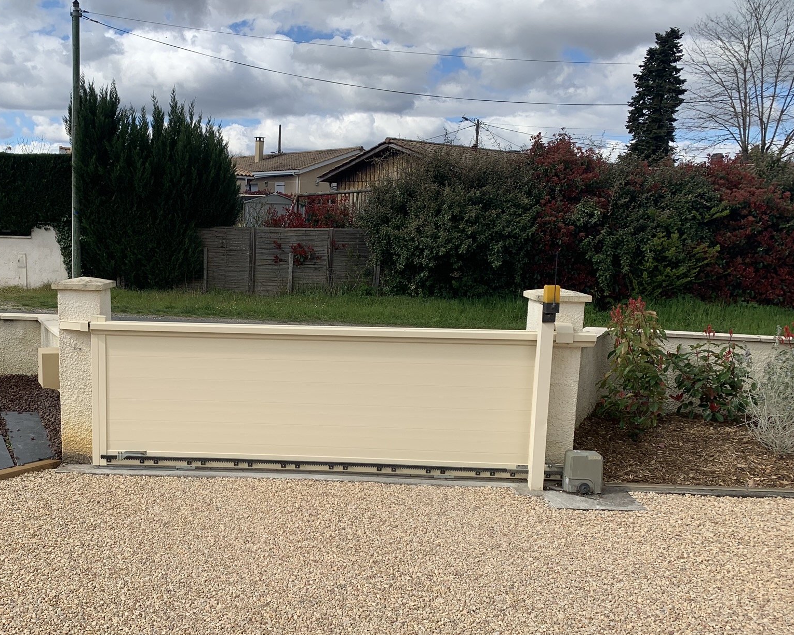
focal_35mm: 34
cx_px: 269
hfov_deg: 51.9
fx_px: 799
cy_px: 366
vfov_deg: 43.2
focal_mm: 4.25
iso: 25
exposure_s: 1/2075
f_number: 1.8
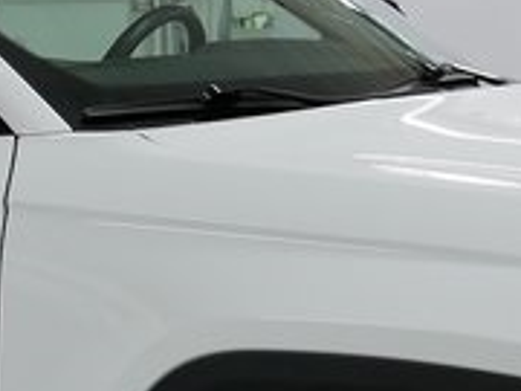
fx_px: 3085
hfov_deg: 9.5
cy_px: 237
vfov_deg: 7.2
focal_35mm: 205
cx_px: -64
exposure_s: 1/60
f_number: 3.9
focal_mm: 18
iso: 320
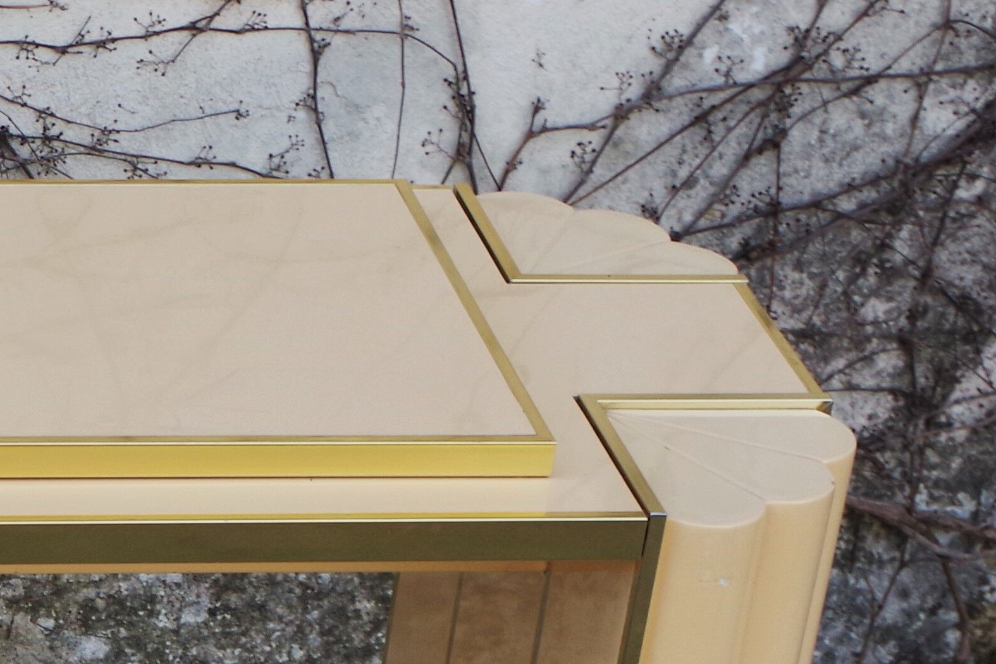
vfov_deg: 10.0
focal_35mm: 134
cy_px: 899
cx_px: -639
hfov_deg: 14.0
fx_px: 3707
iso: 200
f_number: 5.6
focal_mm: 26.25
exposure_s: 1/125
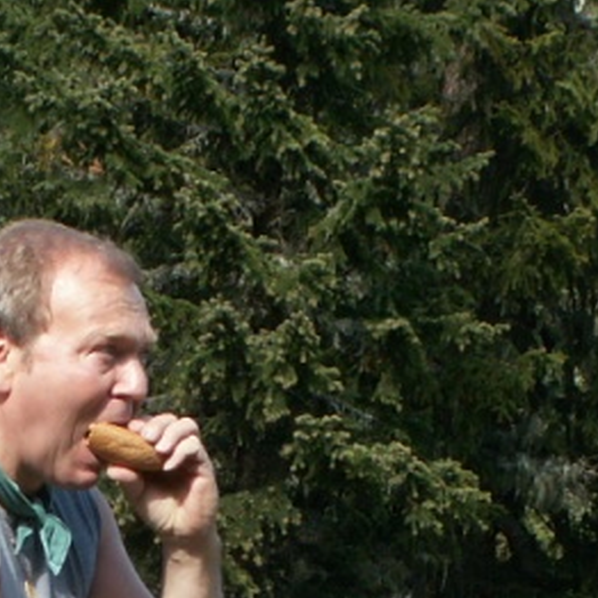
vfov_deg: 6.0
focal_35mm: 290
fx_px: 5668
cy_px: 765
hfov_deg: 6.0
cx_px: 135
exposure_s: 1/100
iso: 50
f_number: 5.6
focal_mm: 13.96
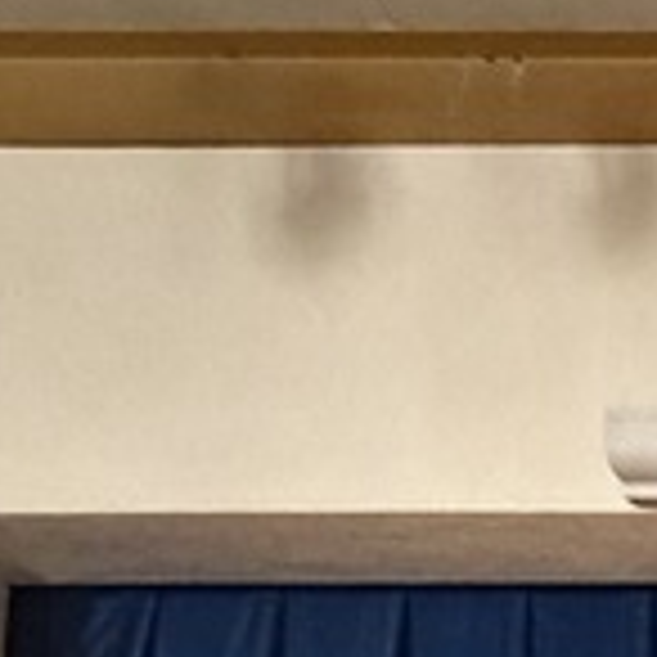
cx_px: 1544
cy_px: 1305
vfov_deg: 15.8
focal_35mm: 87
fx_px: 1868
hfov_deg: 14.2
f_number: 2.2
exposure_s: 1/60
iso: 1250
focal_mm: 2.22
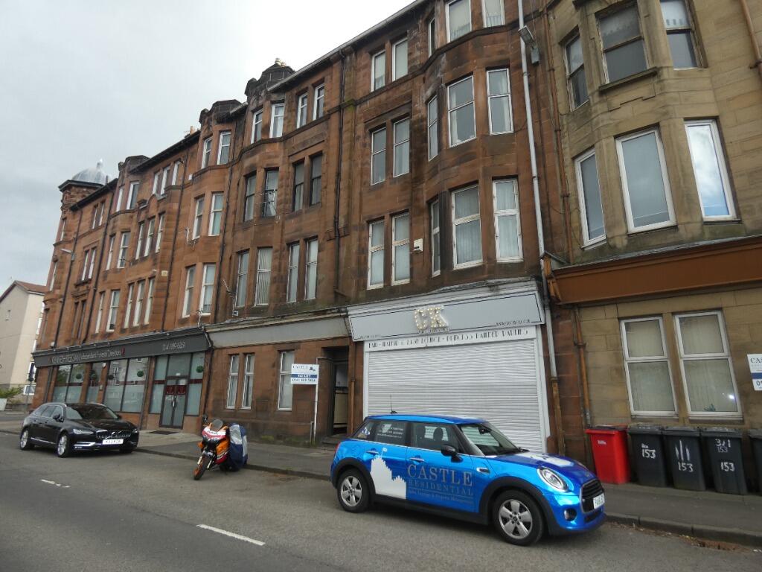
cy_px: 286
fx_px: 440
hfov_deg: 81.7
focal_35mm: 20
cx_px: 381
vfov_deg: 66.0
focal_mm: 3.6
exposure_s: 1/400
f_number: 2.8
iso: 80
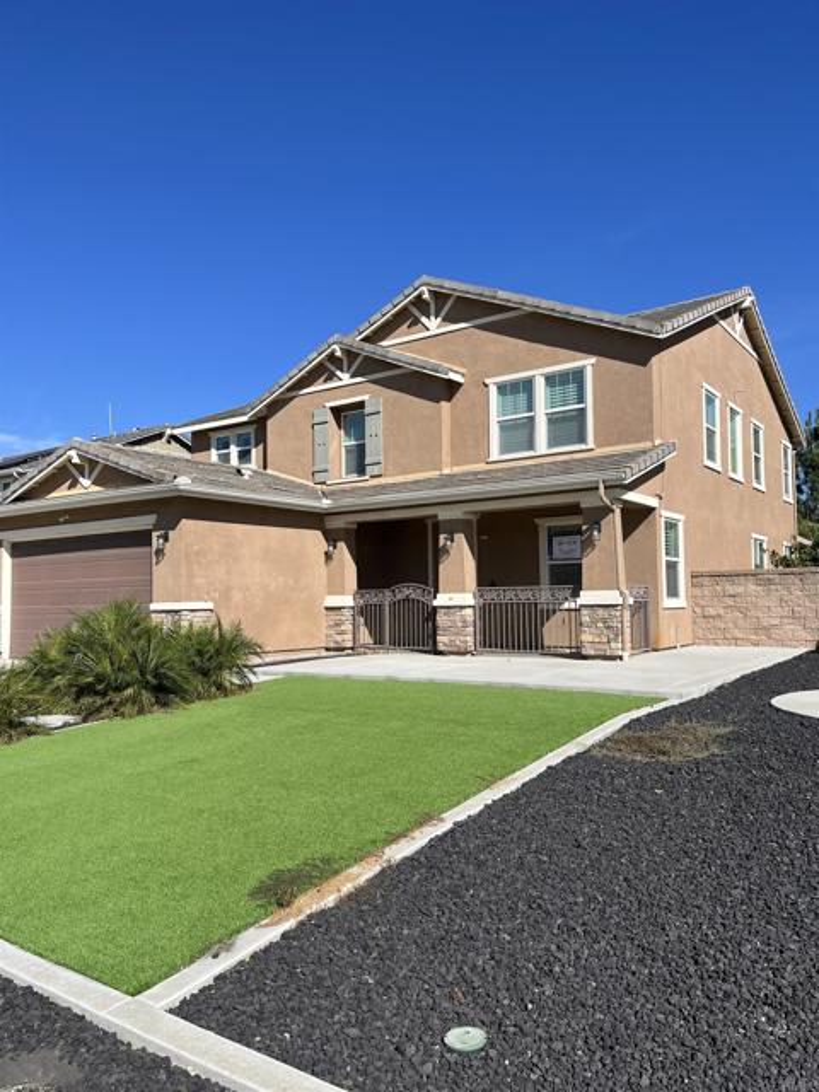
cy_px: 546
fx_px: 820
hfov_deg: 53.1
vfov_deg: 67.3
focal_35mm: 26
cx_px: 410
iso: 50
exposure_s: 1/4484
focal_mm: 5.1
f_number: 1.6
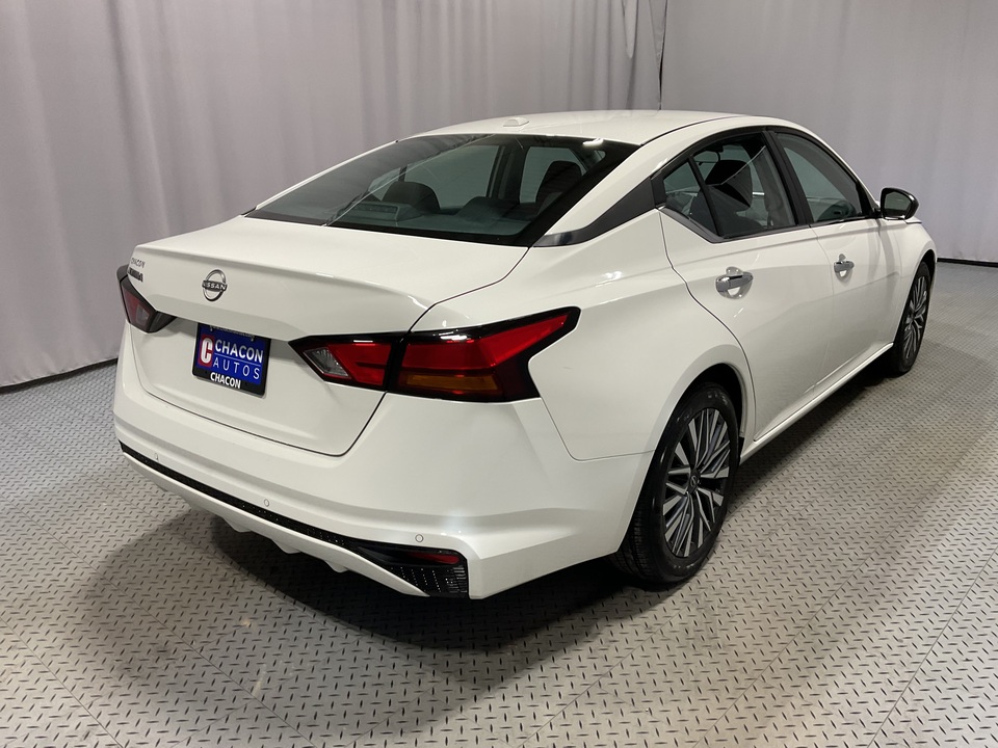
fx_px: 836
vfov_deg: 48.2
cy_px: 374
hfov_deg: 61.7
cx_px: 499
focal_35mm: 29
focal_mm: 3
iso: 50
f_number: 1.8
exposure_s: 1/100
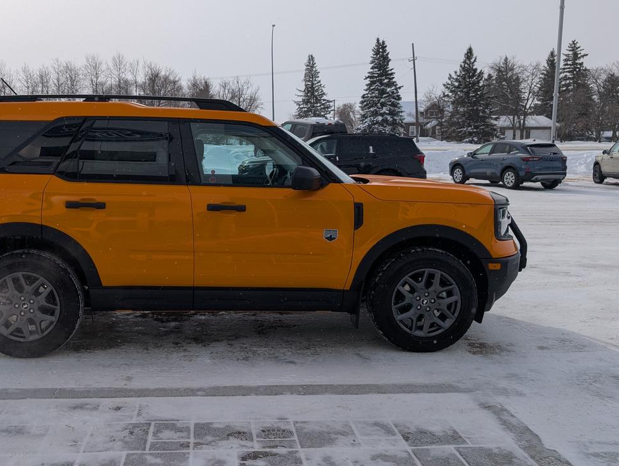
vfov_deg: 44.2
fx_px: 573
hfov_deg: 55.9
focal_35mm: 32
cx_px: 223
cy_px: 218
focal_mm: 6.9
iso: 22
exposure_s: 1/3534
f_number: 1.68
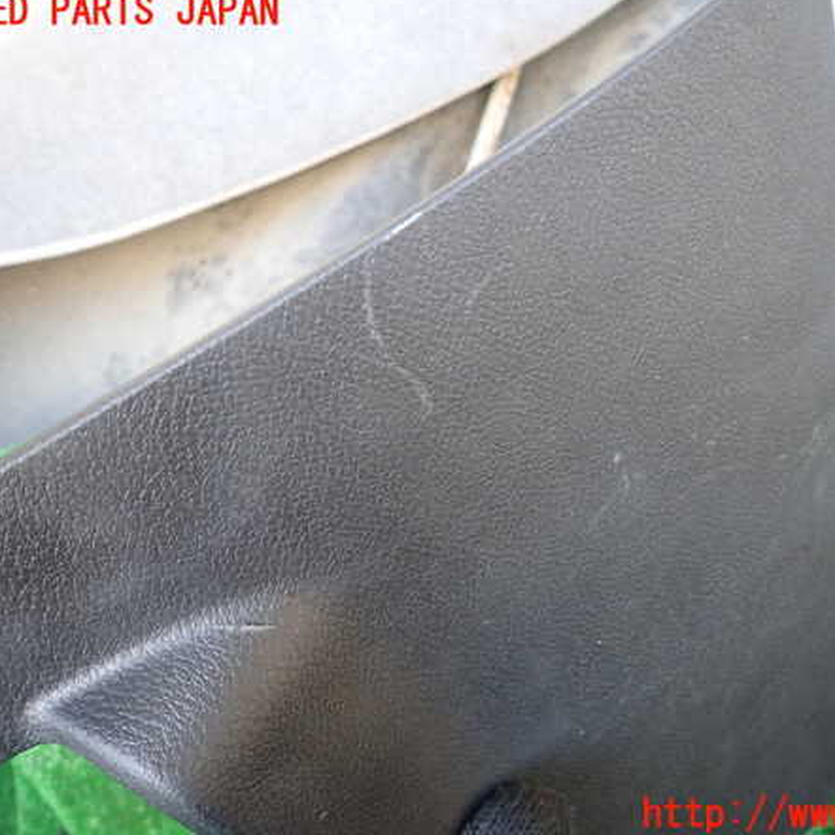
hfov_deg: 53.6
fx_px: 819
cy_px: 414
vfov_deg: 54.0
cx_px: 503
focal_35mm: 30
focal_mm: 4.5
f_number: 2
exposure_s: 1/30
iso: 200
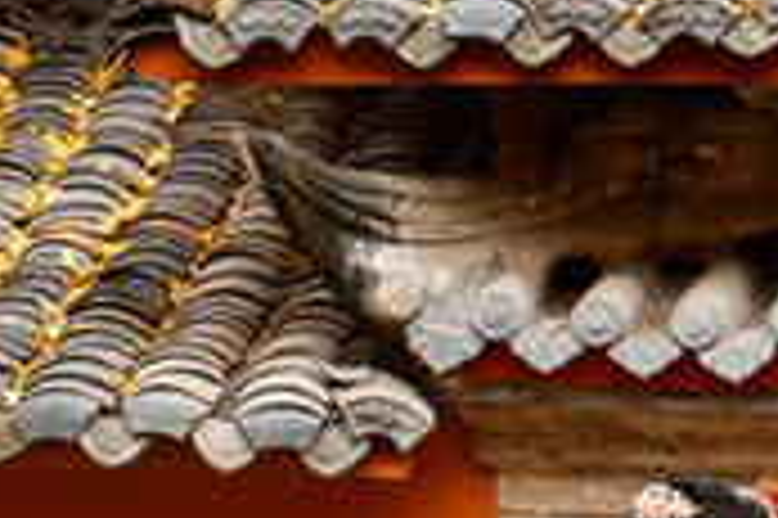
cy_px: 27
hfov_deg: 9.4
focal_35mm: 213
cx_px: 1205
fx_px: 4599
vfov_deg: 6.4
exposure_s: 1/1250
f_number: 1.8
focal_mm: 35
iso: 200
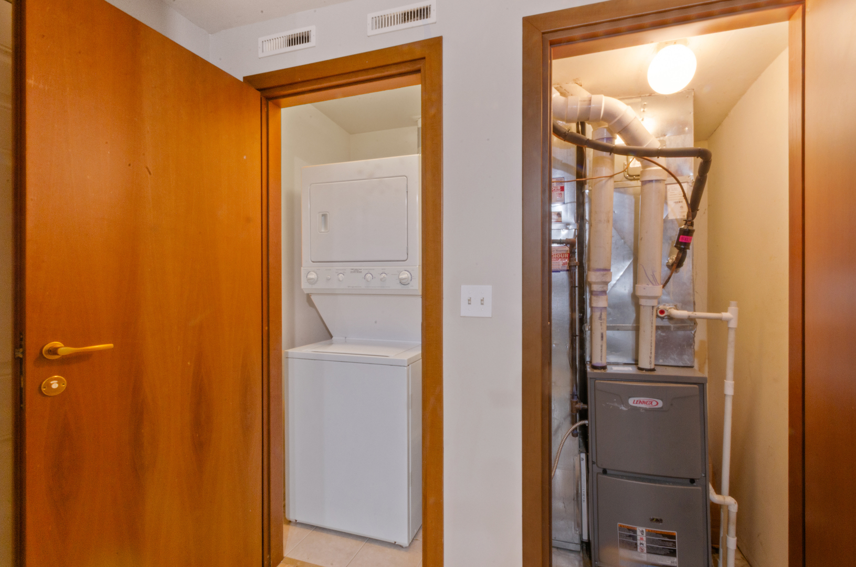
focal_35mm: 15
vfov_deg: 77.1
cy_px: 284
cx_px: 428
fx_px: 356
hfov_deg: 100.5
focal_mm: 10
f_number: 22
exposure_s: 6
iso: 100
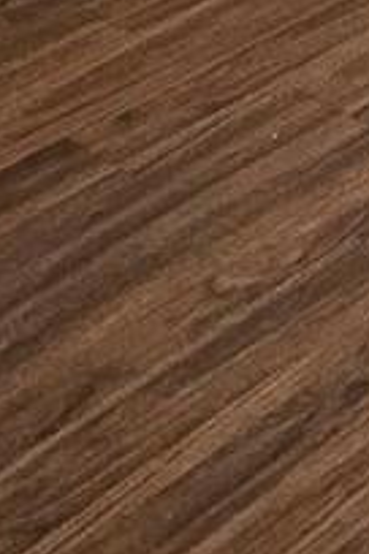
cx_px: 1015
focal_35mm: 106
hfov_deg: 10.3
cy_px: -937
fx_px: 1630
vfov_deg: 12.6
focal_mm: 2.2
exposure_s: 1/30
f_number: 2.2
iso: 320
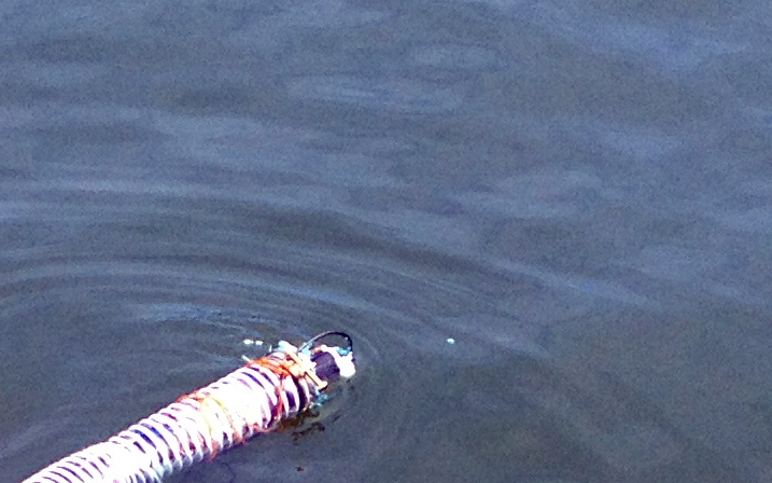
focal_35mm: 169
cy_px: 888
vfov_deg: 7.5
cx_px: 270
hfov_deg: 12.4
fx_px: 3555
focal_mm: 4.28
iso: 64
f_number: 2.4
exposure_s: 1/649
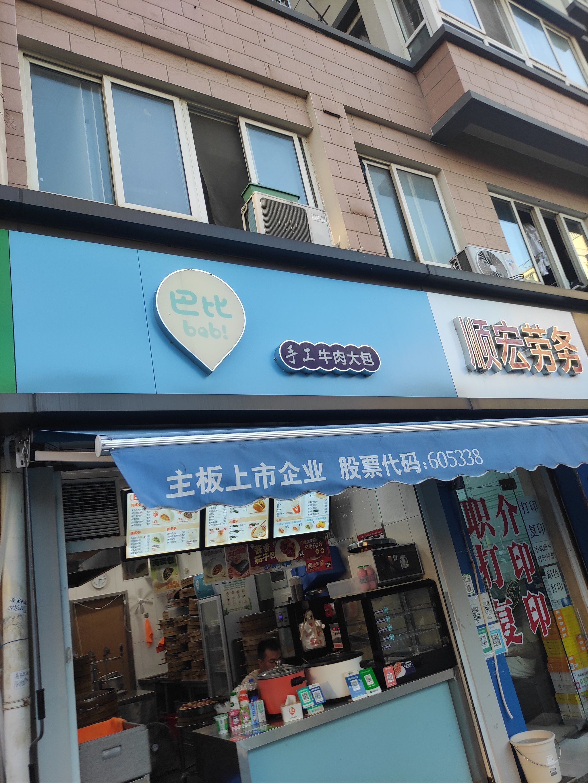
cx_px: 294
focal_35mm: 25
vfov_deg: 69.4
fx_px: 566
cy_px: 392
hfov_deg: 54.9
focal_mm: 5.43
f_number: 1.89
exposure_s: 1/104
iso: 50
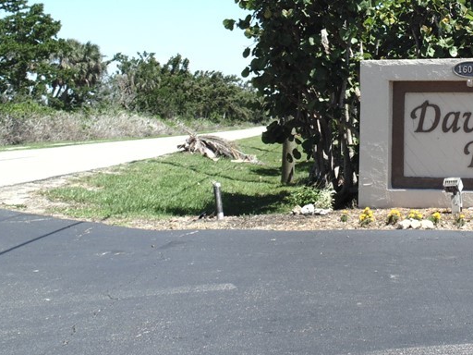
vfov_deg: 26.3
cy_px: 44
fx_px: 738
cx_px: 423
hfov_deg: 33.7
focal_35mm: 54
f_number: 3.2
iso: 80
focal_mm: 4.8
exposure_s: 1/800
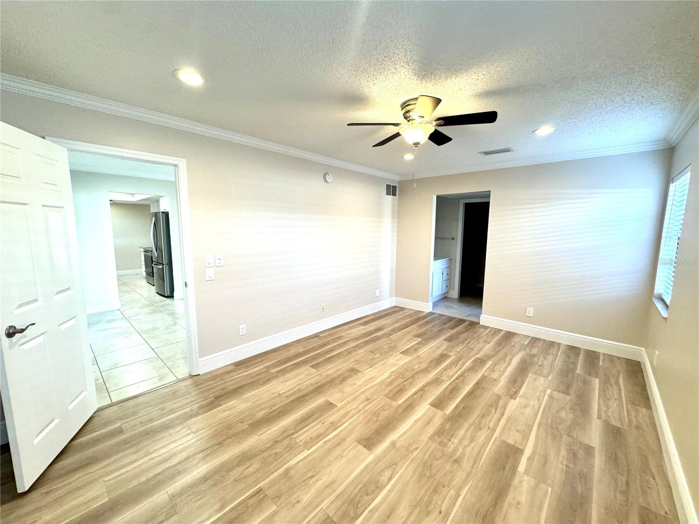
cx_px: 350
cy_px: 262
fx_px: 283
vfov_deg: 85.7
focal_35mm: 14
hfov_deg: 102.1
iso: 250
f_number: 2.2
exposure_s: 1/120
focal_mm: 2.22
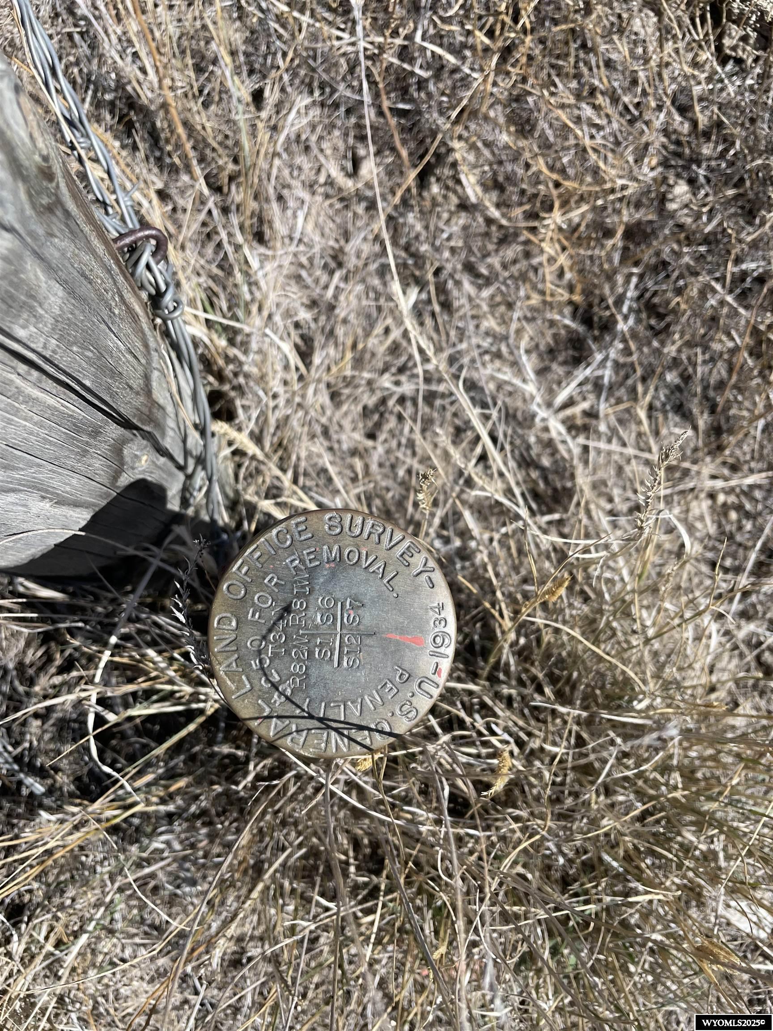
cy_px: 516
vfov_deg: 67.3
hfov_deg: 53.1
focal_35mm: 26
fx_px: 774
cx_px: 386
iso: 32
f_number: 1.6
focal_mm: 4.2
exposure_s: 1/2817
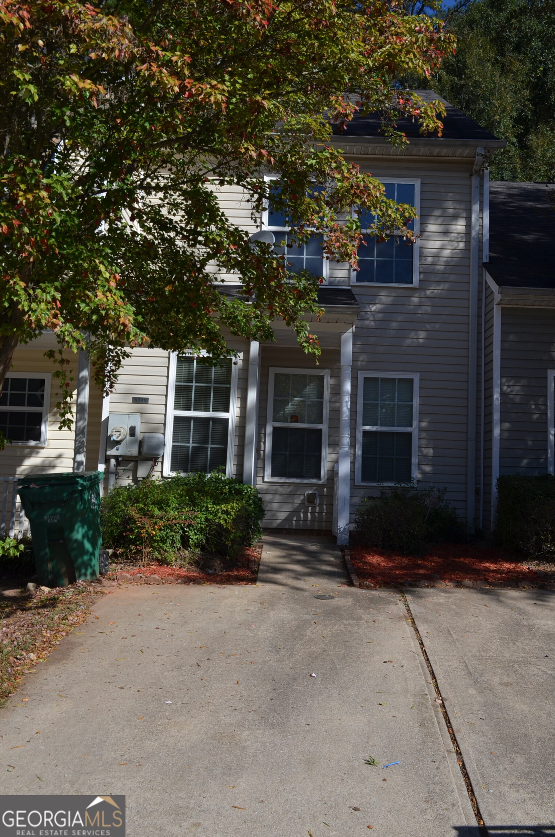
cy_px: 418
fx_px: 836
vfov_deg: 53.2
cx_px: 278
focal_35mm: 36
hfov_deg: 36.7
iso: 100
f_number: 8
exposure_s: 1/250
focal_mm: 24
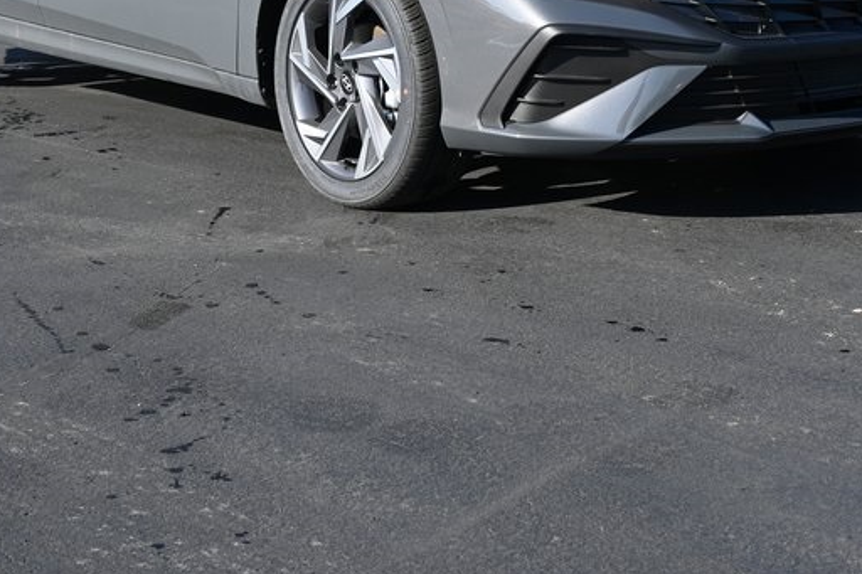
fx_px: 1903
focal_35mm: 80
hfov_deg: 25.5
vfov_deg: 16.8
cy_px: 13
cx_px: 463
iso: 110
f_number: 5.6
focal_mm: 26.5
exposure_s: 1/250
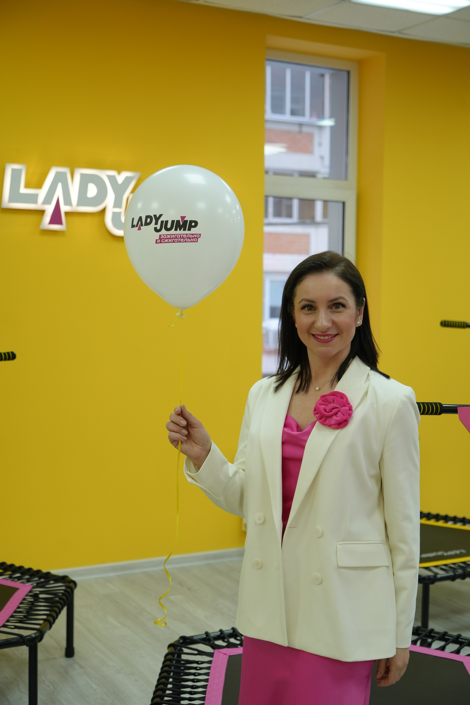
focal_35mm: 49
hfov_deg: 27.5
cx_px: 235
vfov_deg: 40.3
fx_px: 960
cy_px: 352
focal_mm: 49
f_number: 4
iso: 400
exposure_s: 1/160
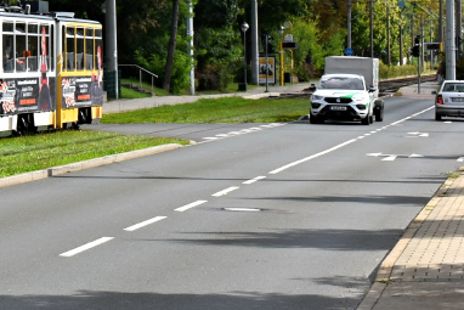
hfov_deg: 9.7
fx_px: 2630
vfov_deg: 6.7
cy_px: -112
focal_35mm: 204
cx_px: -313
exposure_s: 1/400
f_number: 10
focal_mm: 40
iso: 200
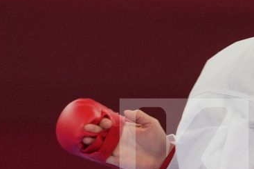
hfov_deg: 1.8
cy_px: 161
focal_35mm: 1162
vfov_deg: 1.2
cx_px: 419
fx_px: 8201
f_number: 2.8
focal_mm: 158
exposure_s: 1/1000
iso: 500
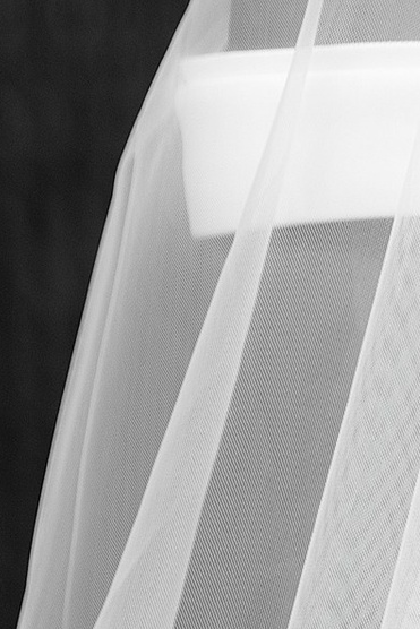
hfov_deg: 1.2
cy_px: -209
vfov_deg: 1.8
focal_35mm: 1140
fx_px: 19936
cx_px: 1070
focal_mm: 165
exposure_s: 1/200
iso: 250
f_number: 2.8
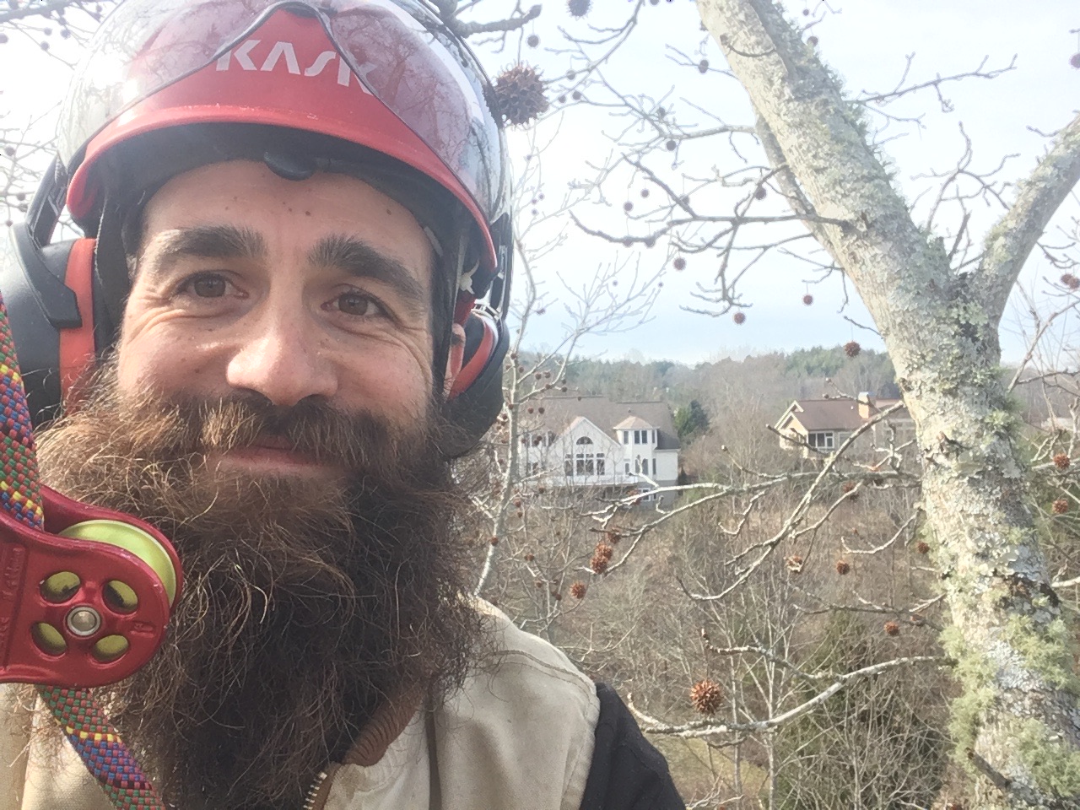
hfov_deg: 58.4
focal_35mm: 31
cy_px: 405
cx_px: 540
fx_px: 967
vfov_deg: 45.4
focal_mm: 2.15
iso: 50
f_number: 2.4
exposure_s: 1/304
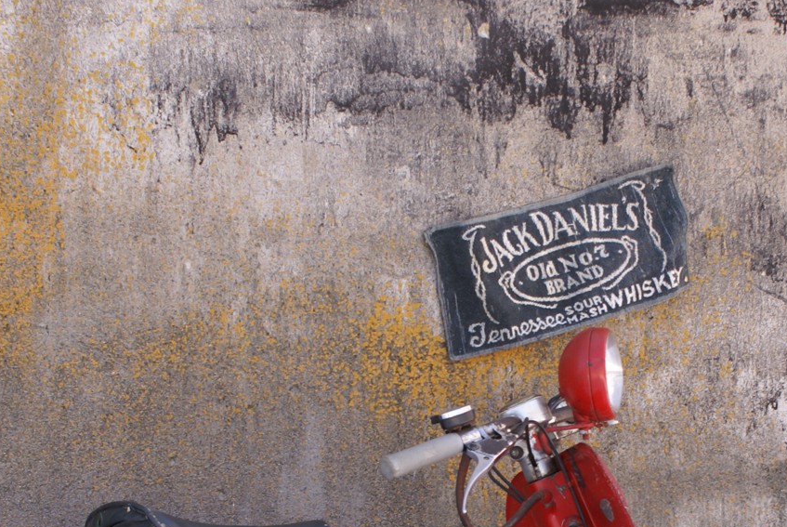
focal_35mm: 102
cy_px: 520
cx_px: 501
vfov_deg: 13.3
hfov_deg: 19.9
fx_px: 2232
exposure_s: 1/80
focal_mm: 30
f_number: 6.3
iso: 100
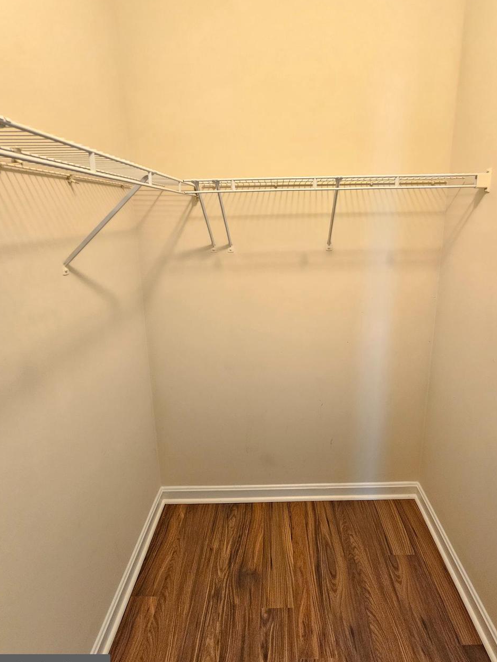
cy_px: 290
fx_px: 306
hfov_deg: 77.7
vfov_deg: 94.0
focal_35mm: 16
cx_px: 284
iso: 640
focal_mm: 2.2
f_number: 2.2
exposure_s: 1/30
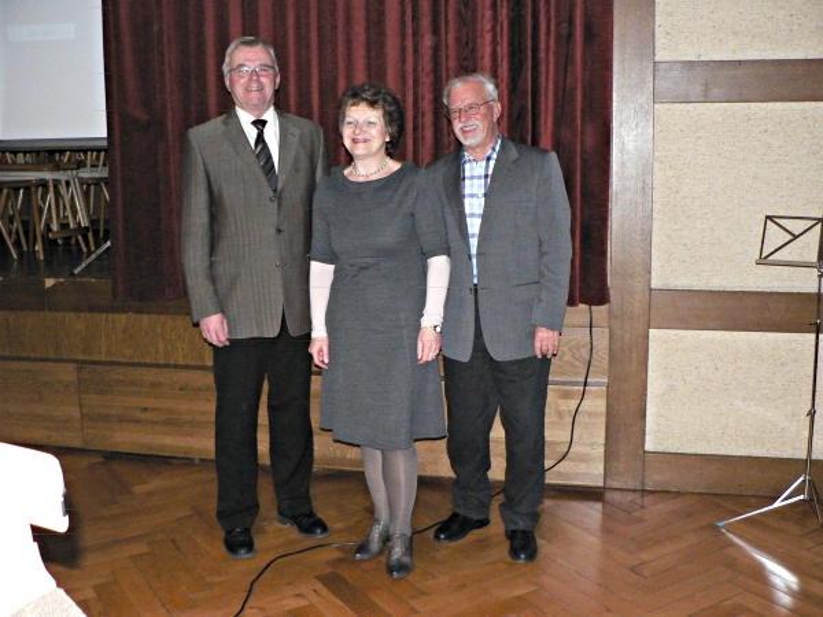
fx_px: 856
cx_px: 412
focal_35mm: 36
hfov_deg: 51.4
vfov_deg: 39.7
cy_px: 308
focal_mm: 6
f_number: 2.8
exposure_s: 1/60
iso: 400
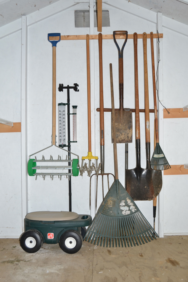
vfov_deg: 46.4
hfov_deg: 31.9
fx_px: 329
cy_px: 141
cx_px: 94
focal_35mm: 42
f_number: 4.5
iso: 200
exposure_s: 1/60
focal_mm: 28
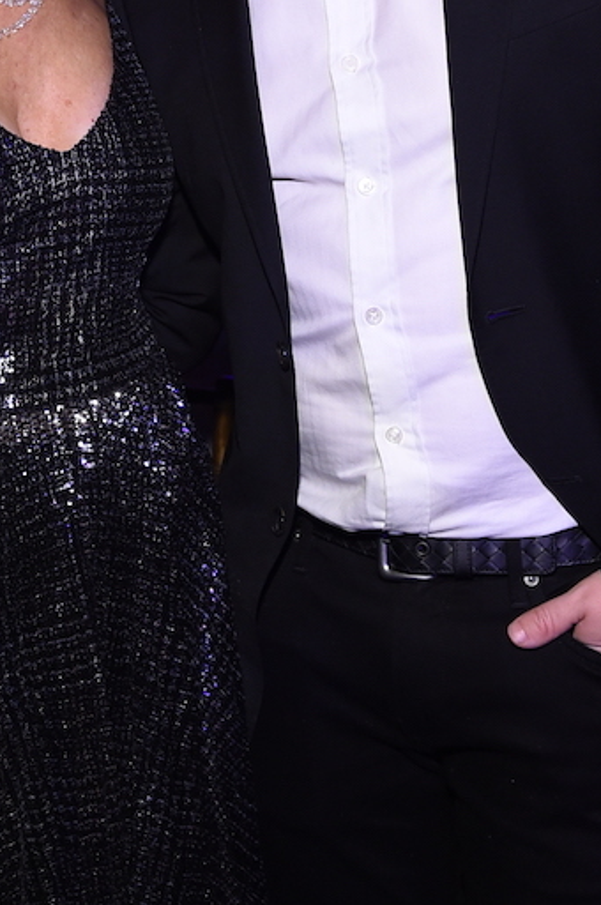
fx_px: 2009
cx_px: 168
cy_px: 214
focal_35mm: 80
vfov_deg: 25.1
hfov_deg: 16.9
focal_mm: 34
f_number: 6.3
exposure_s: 1/250
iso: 2500
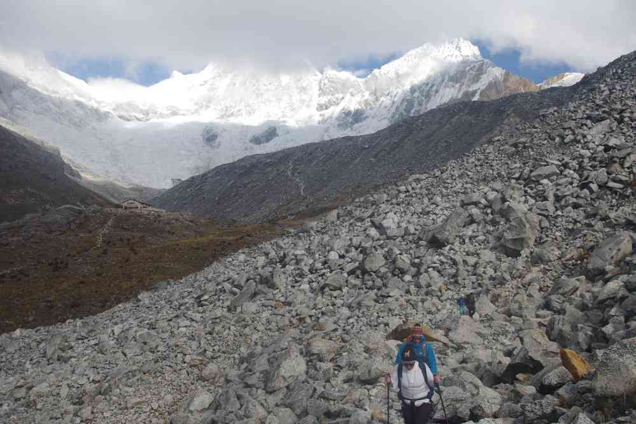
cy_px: 212
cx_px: 318
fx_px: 556
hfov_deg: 59.5
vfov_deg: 41.7
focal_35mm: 32
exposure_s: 1/80
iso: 200
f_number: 11
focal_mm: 21
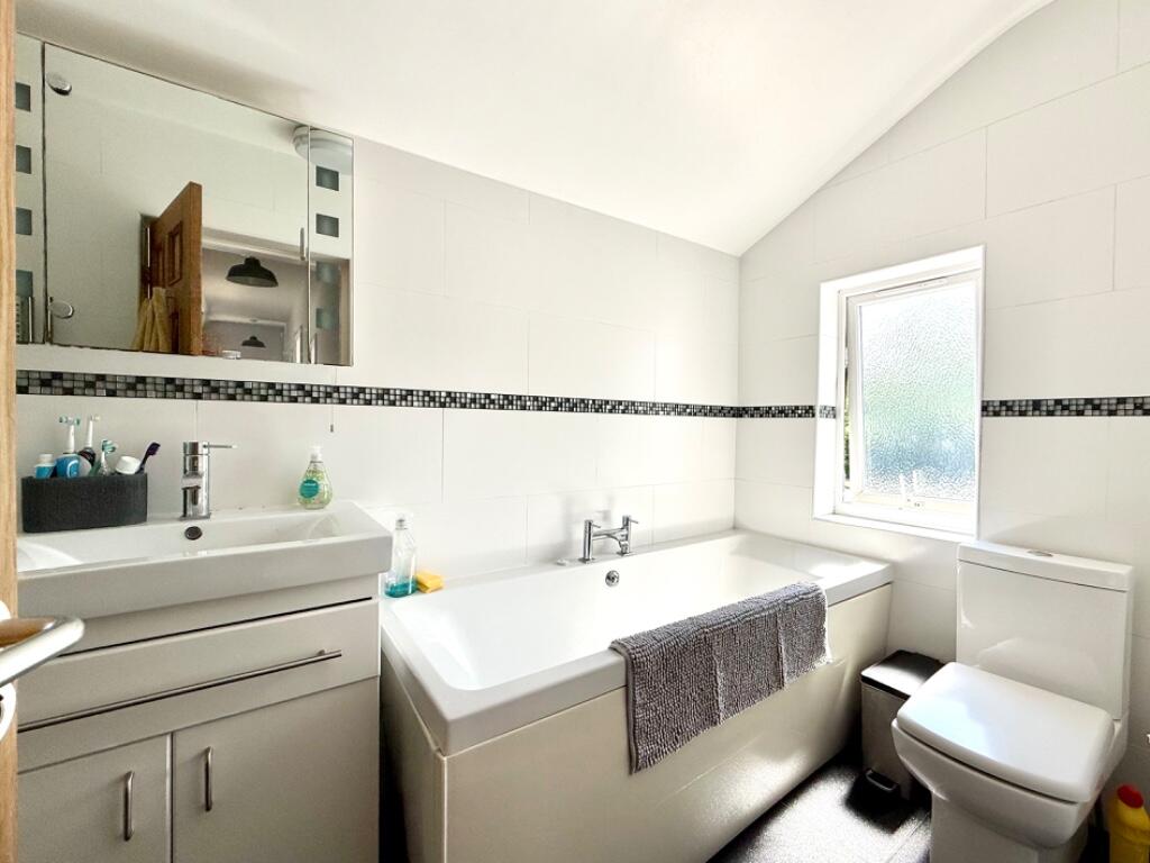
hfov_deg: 102.1
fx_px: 465
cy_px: 432
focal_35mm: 14
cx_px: 575
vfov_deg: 85.7
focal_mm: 2.22
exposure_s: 1/427
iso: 64
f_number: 2.2
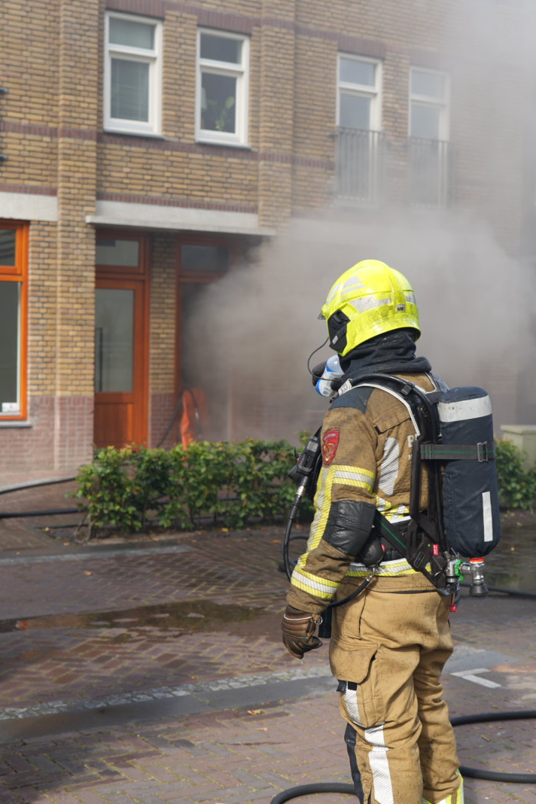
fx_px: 1184
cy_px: 404
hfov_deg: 25.5
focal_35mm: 53
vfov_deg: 37.5
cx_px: 322
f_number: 4.5
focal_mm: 35
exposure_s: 1/200
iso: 100
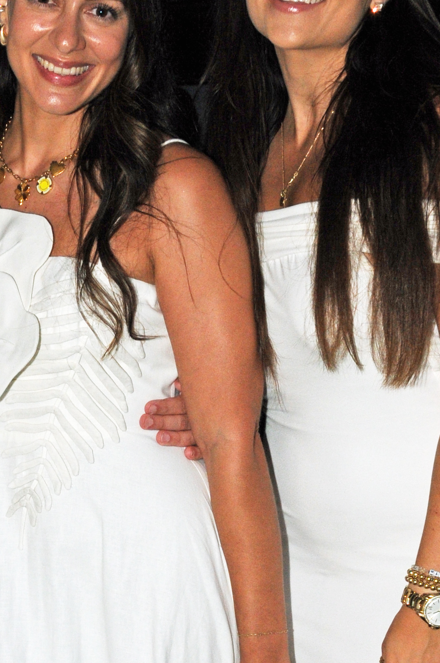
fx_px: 1782
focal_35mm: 97
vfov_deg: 20.6
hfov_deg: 13.9
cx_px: 36
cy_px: 600
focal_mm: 24
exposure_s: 1/60
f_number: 8
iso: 500
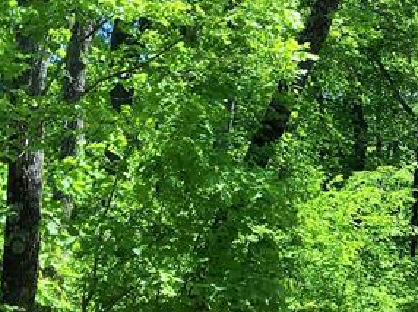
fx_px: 1255
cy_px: 181
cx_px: 628
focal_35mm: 104
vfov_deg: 14.2
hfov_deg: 17.1
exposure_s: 1/680
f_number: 2.2
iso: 25
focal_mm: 4.15
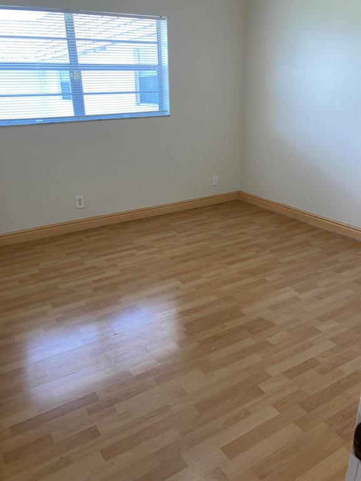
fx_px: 389
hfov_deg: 49.7
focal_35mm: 28
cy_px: 240
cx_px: 180
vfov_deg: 63.4
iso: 50
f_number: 1.8
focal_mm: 3.99
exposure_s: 1/60
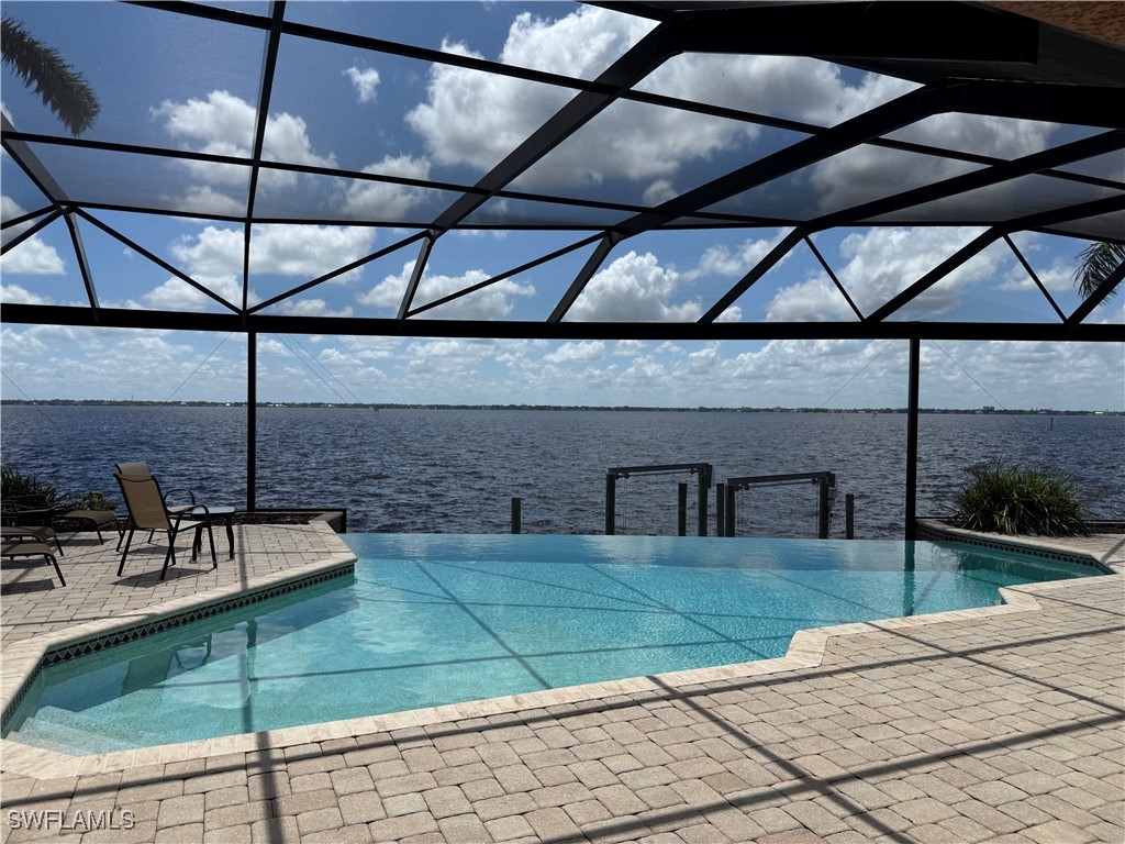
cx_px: 562
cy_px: 422
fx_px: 780
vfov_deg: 56.8
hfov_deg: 71.6
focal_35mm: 24
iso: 80
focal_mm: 6.76
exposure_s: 1/6410
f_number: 1.78
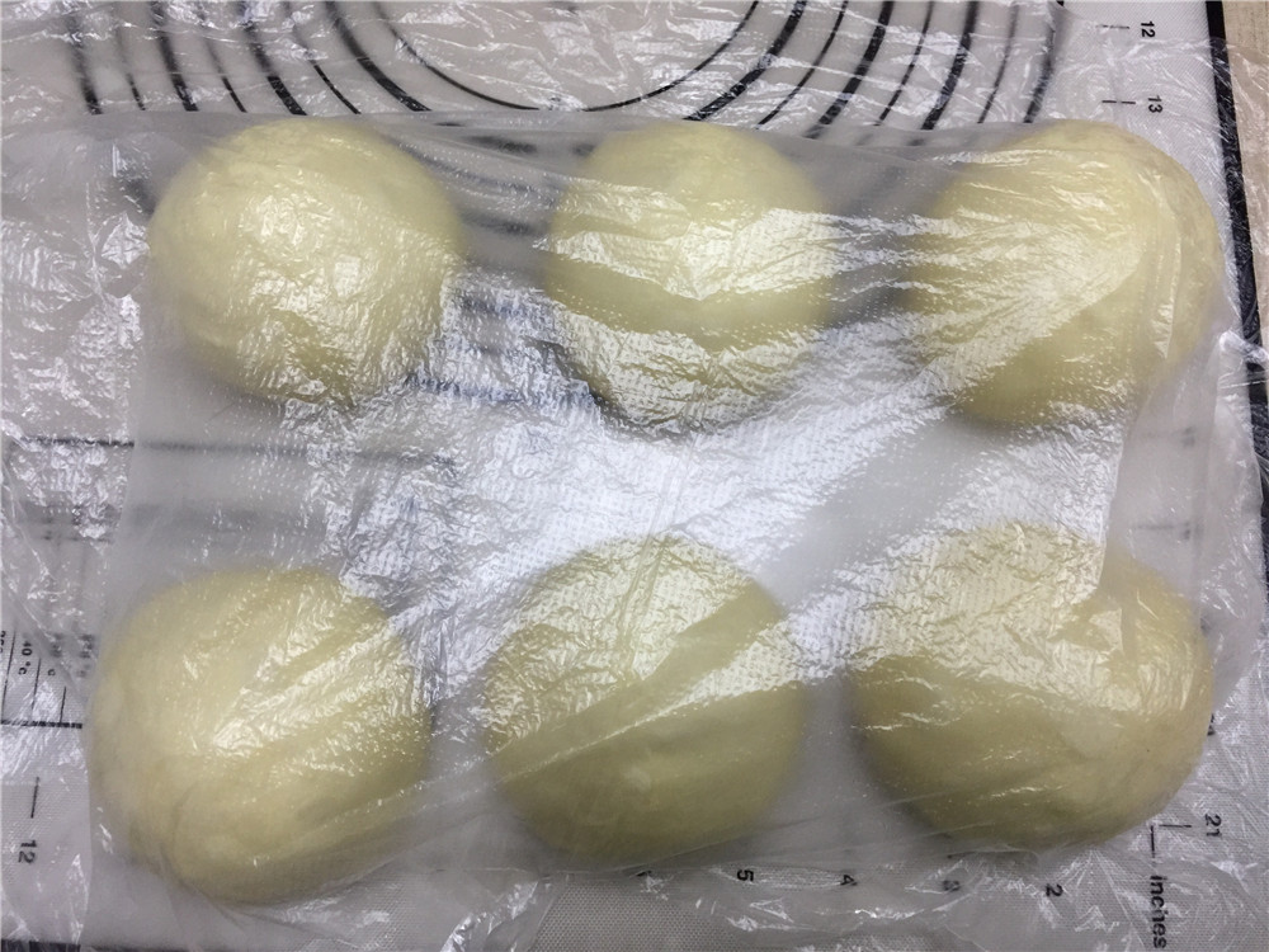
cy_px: 476
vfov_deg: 48.2
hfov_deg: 61.7
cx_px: 634
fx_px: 1063
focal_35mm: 29
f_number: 2.2
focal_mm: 4.15
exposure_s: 1/33
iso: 80
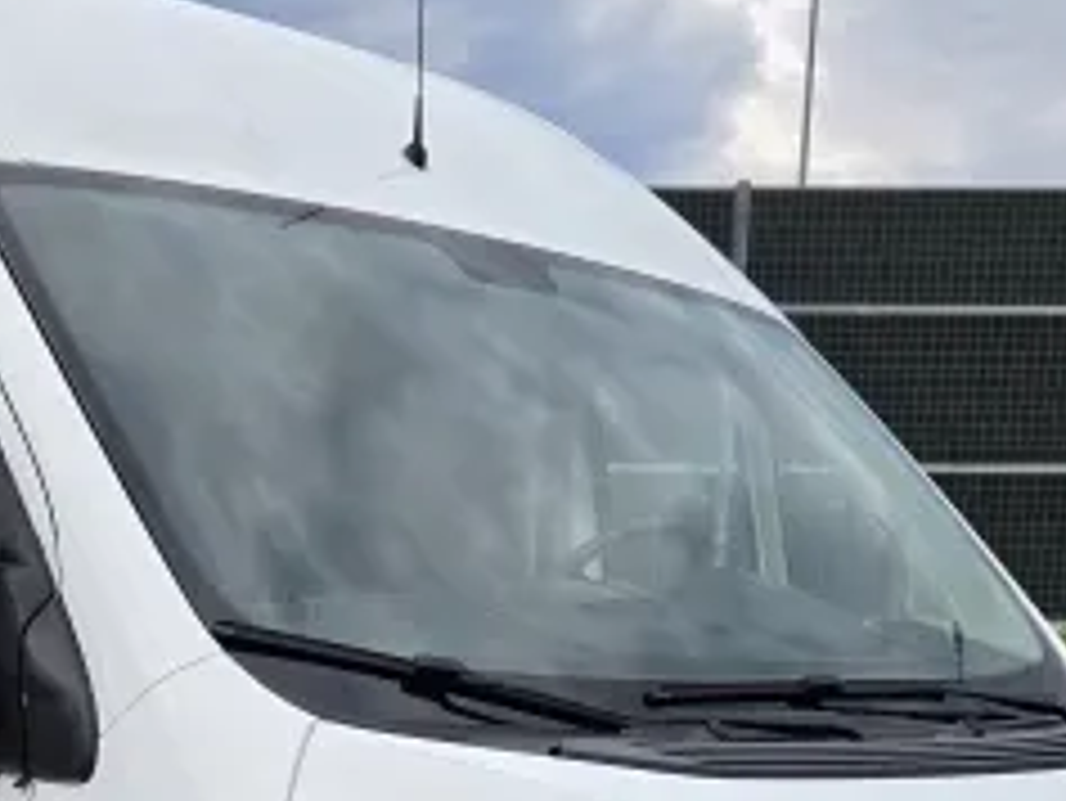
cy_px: 963
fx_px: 1910
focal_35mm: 62
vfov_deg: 21.9
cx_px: 360
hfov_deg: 31.0
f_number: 1.8
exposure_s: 1/180
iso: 25
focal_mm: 5.4
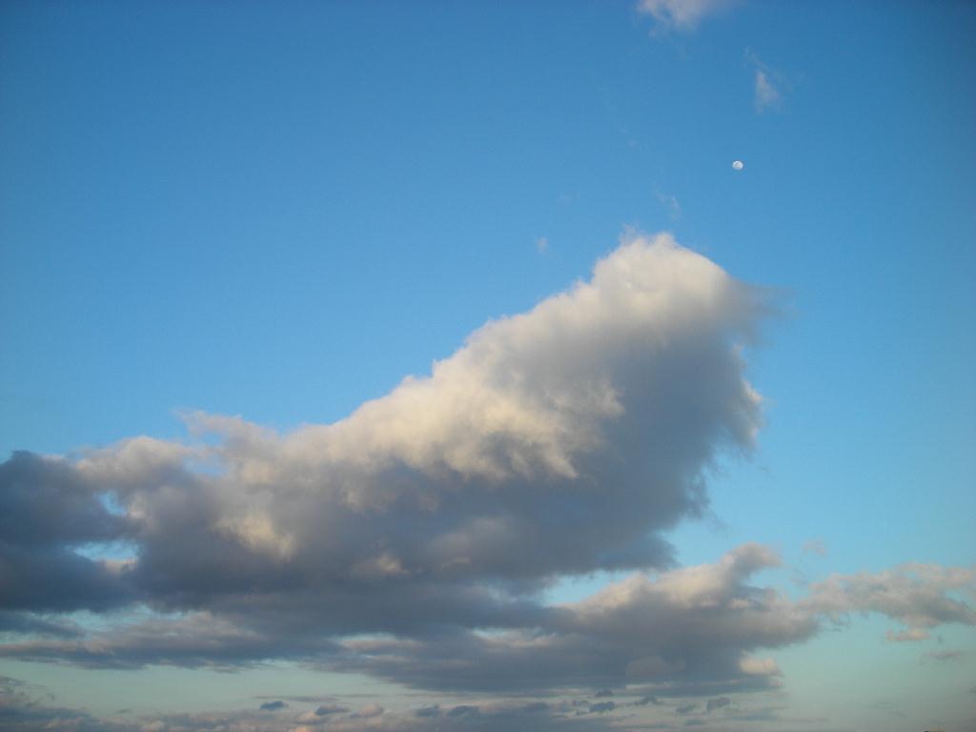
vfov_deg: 37.7
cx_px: 488
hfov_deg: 49.0
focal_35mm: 38
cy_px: 366
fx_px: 1071
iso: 50
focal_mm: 6.3
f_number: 3.2
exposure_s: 1/380
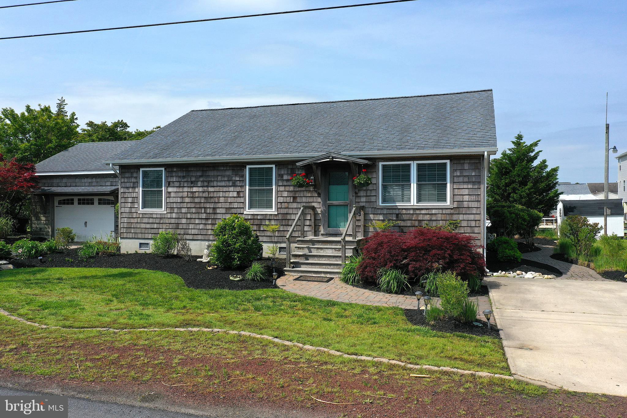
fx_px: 488
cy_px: 209
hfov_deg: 65.5
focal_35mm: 28
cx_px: 314
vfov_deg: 46.4
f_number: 6.3
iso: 100
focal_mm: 10.26
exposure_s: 1/640
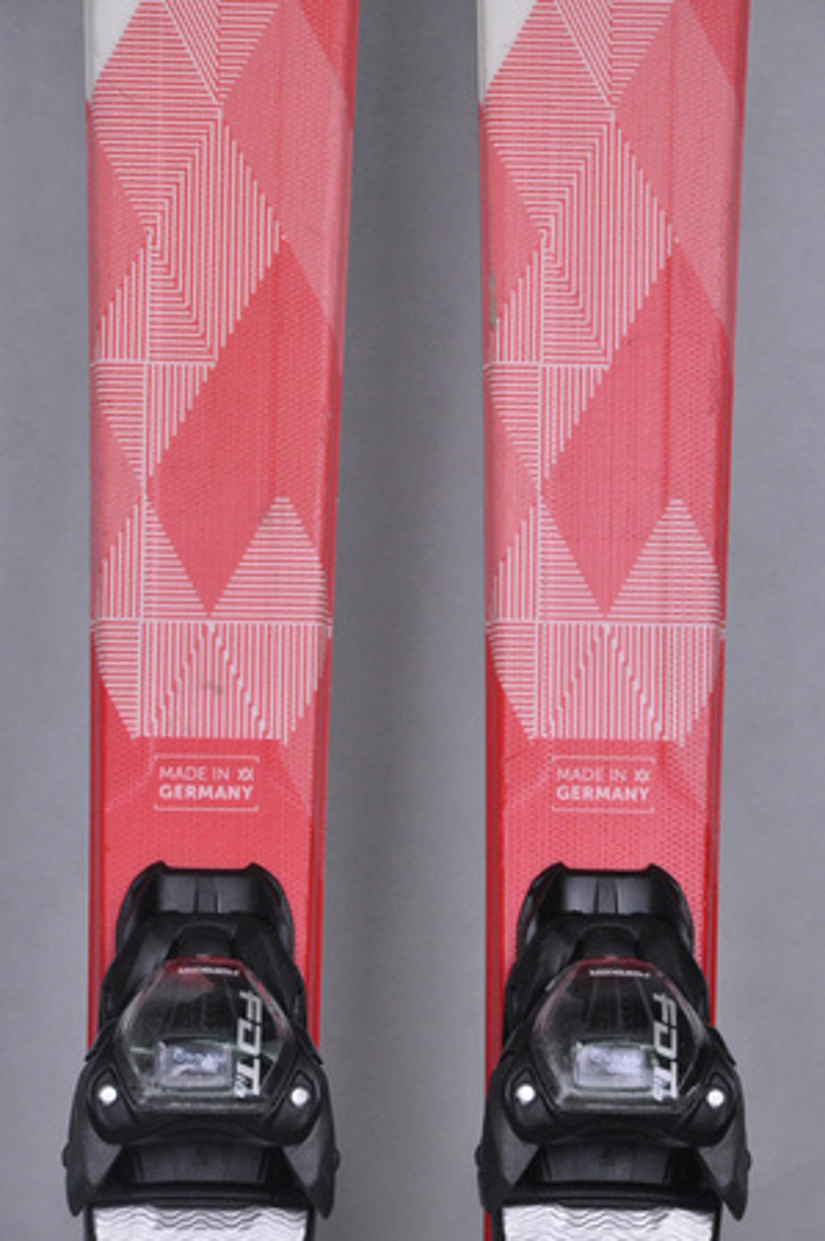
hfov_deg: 8.7
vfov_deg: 13.1
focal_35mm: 158
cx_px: 412
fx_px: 5426
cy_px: 620
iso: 3200
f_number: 9.5
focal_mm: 105
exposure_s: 1/125
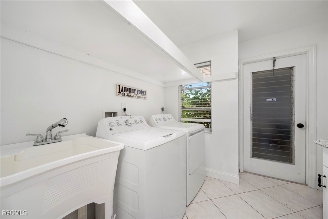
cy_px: 110
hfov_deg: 108.3
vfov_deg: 85.5
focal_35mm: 13
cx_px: 164
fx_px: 118
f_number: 11
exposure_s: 1
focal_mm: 13
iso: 160
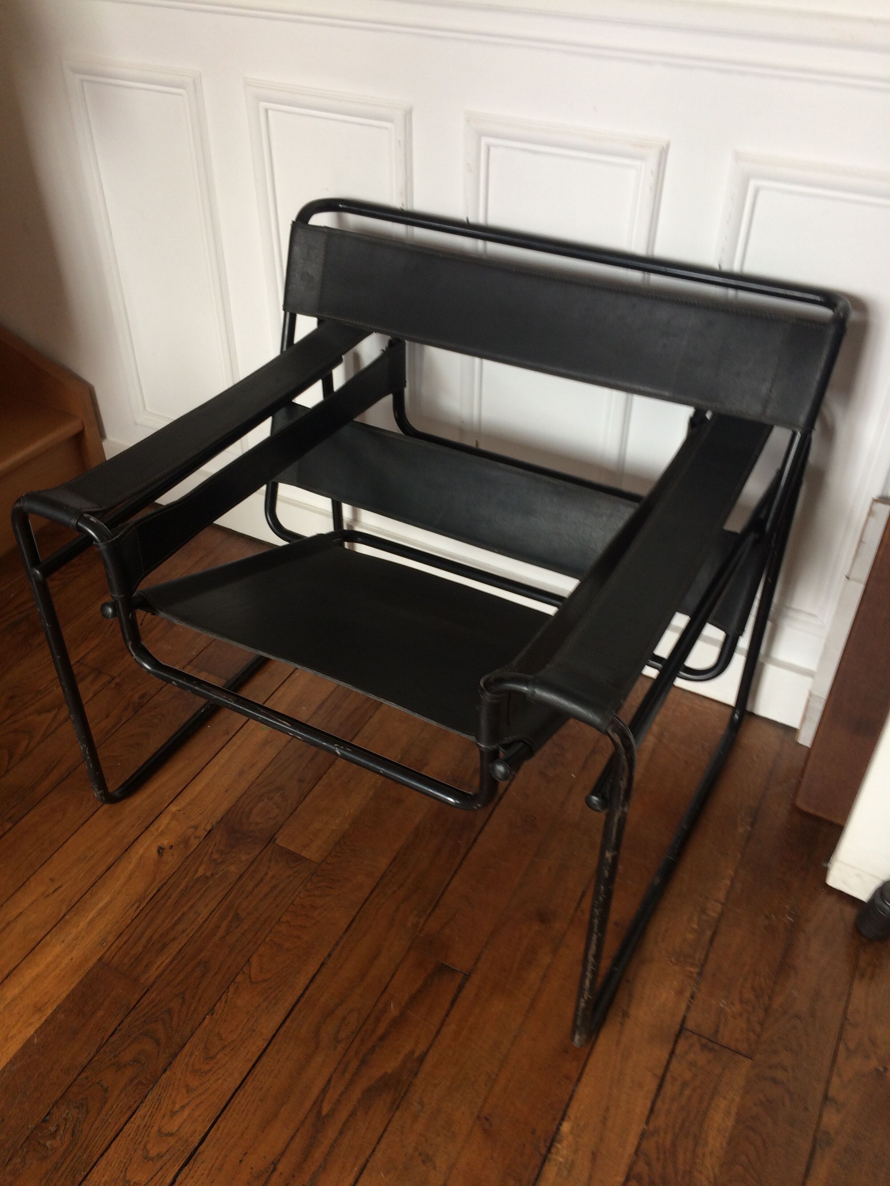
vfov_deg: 61.7
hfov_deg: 48.2
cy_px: 593
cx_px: 445
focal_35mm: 29
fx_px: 994
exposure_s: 1/50
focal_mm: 4.15
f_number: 2.2
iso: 50
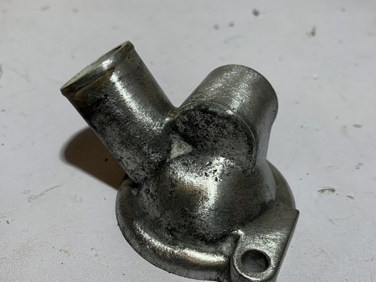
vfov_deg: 36.8
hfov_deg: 47.8
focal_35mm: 39
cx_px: 197
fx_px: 424
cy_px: 151
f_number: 1.8
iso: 32
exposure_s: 1/122
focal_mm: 4.25
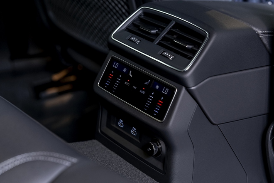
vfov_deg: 16.3
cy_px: 92
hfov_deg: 24.2
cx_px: 137
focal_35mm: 84
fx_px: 639
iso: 1000
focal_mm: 56
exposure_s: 1/60
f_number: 2.5
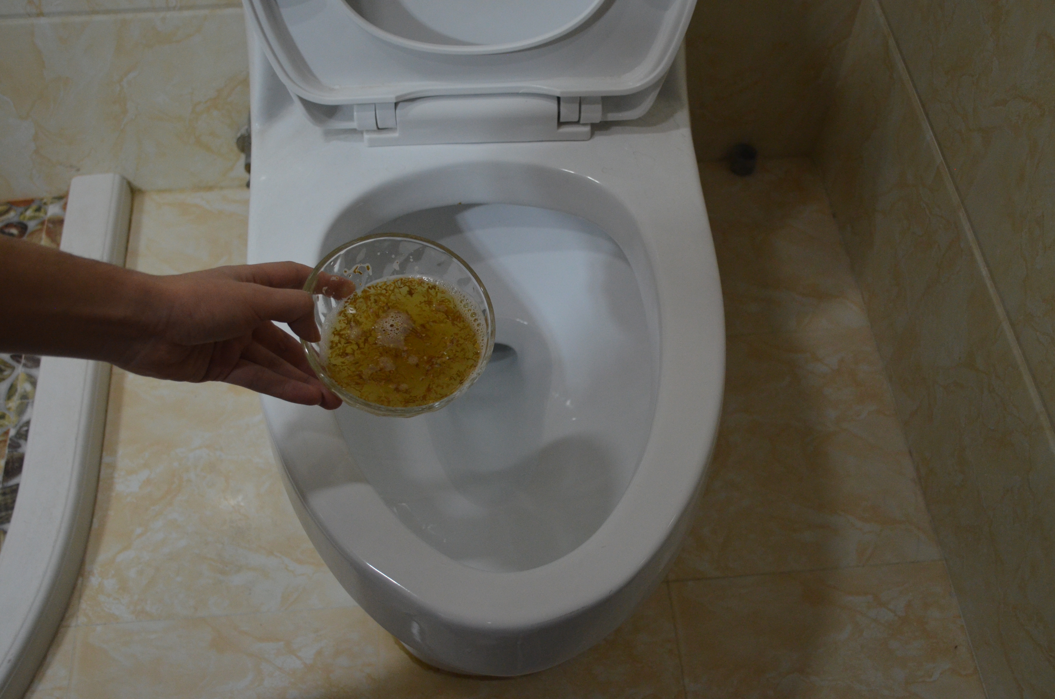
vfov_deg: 34.1
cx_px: 528
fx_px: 1141
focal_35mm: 39
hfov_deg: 49.6
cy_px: 350
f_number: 4.2
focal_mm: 26
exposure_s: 1/60
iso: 1600
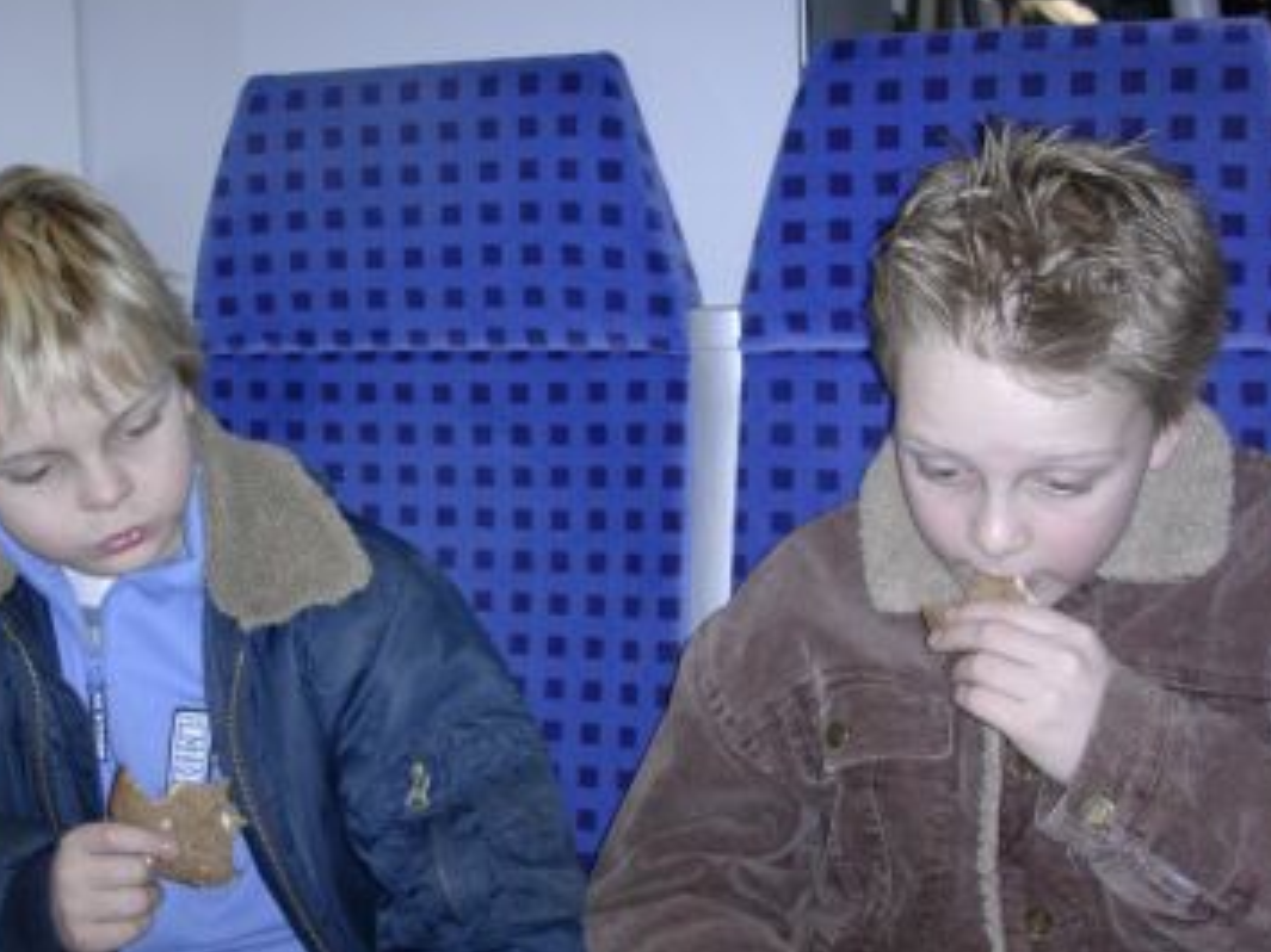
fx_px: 1835
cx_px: 594
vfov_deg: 29.1
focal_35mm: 50
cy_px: 426
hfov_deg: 38.2
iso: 70
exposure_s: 1/64
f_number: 2.9
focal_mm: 6.7
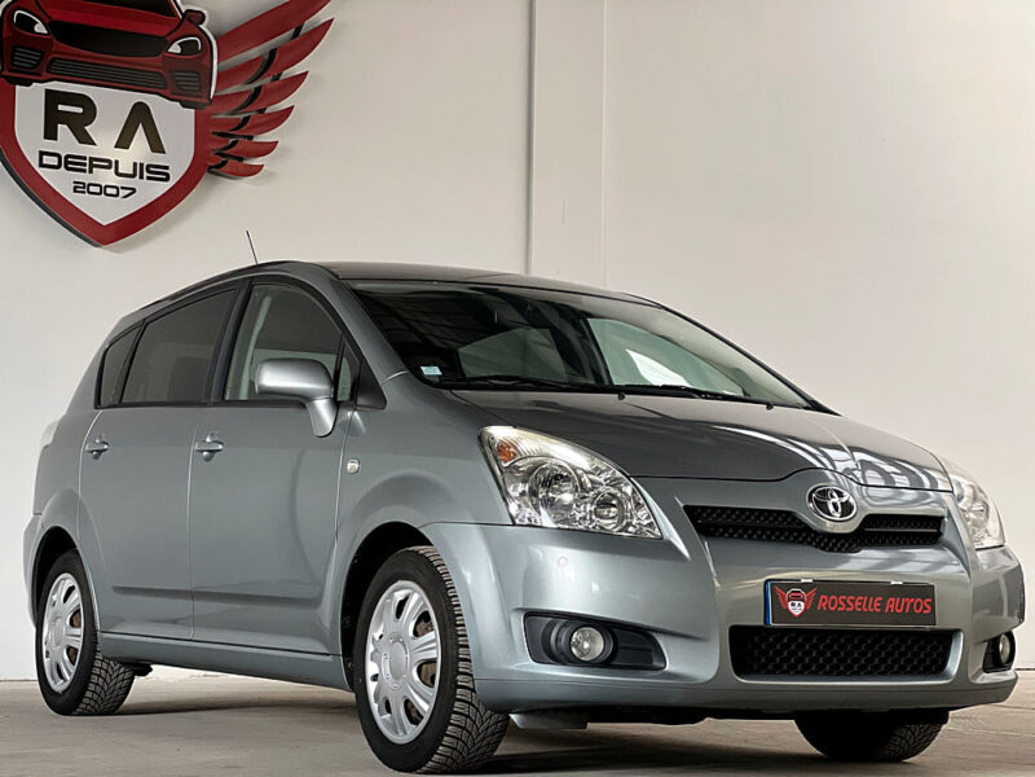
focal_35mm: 77
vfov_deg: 19.1
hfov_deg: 25.3
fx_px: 2302
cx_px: 518
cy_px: 388
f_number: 2.8
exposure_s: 1/121
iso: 250
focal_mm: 9
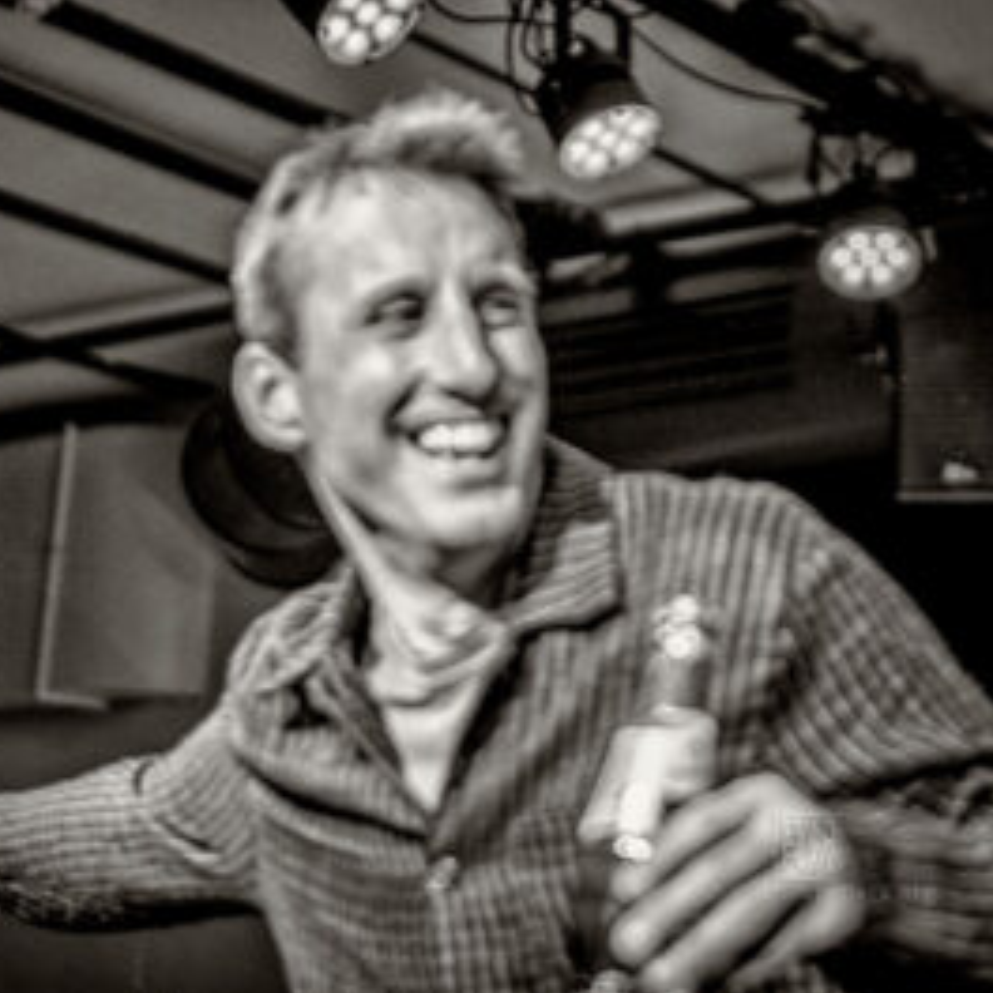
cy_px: 498
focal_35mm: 45
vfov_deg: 37.6
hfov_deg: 37.0
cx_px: 305
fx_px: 1460
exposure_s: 1/160
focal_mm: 35
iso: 200
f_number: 1.4
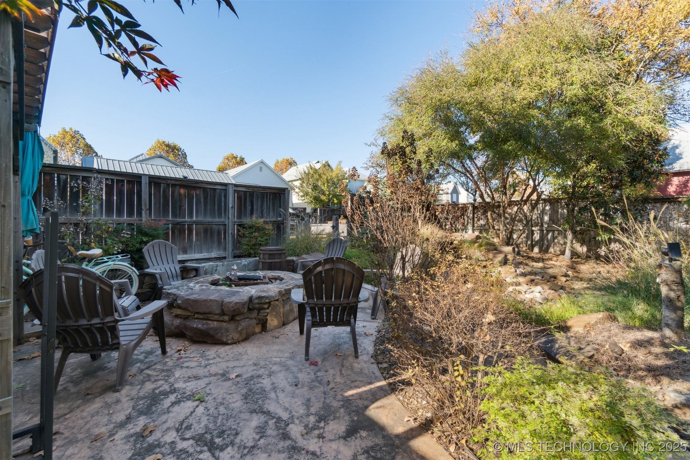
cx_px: 345
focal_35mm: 15
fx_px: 287
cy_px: 230
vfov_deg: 77.3
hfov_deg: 100.4
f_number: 8
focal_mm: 10
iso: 100
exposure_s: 1/160
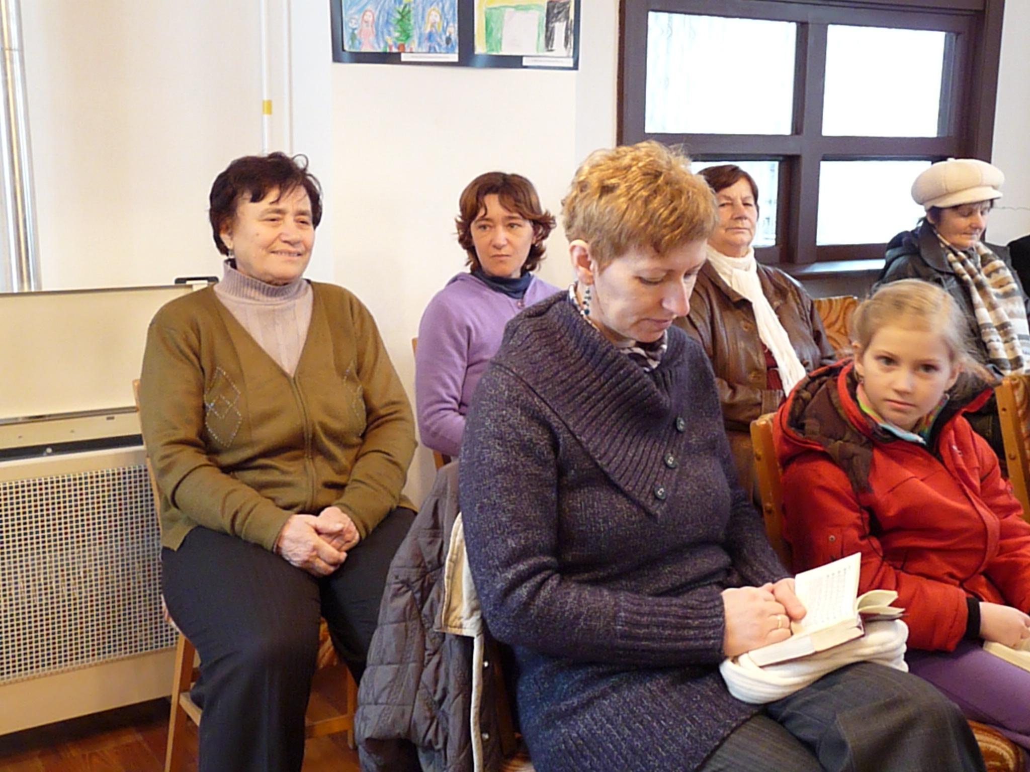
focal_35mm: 42
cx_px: 515
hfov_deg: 44.8
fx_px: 1250
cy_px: 386
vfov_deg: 34.3
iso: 1250
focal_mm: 7.4
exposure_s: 1/30
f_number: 3
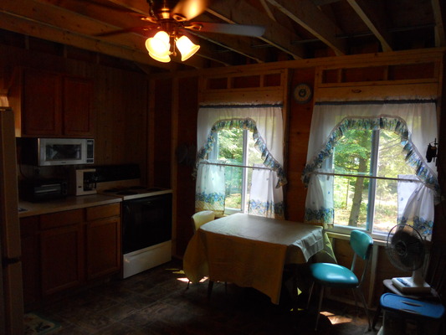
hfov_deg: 63.4
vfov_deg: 49.8
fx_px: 361
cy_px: 168
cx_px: 223
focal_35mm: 28
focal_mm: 5
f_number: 2.7
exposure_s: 1/160
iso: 400
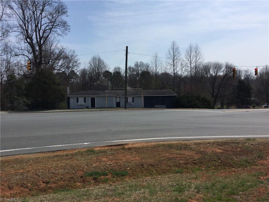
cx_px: 134
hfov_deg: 58.4
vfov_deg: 45.4
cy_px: 101
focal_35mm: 31
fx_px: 241
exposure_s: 1/3135
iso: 25
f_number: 2.4
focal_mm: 3.3
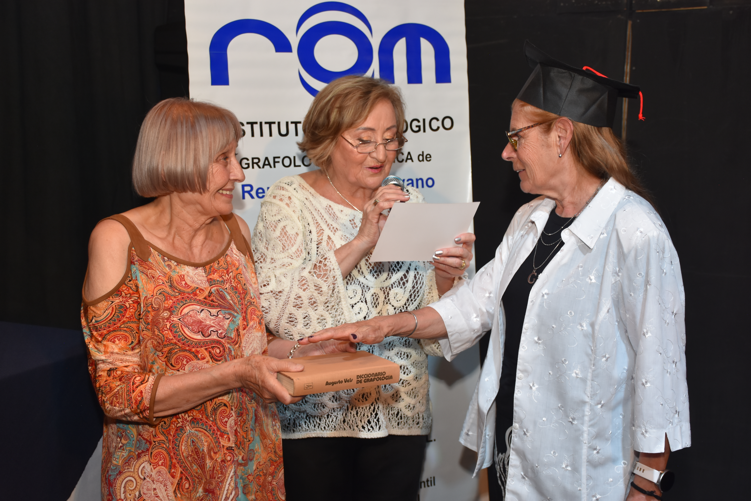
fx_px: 1095
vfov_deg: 25.8
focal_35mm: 52
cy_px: 250
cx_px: 376
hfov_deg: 37.8
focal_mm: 35
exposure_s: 1/60
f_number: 4.2
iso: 500
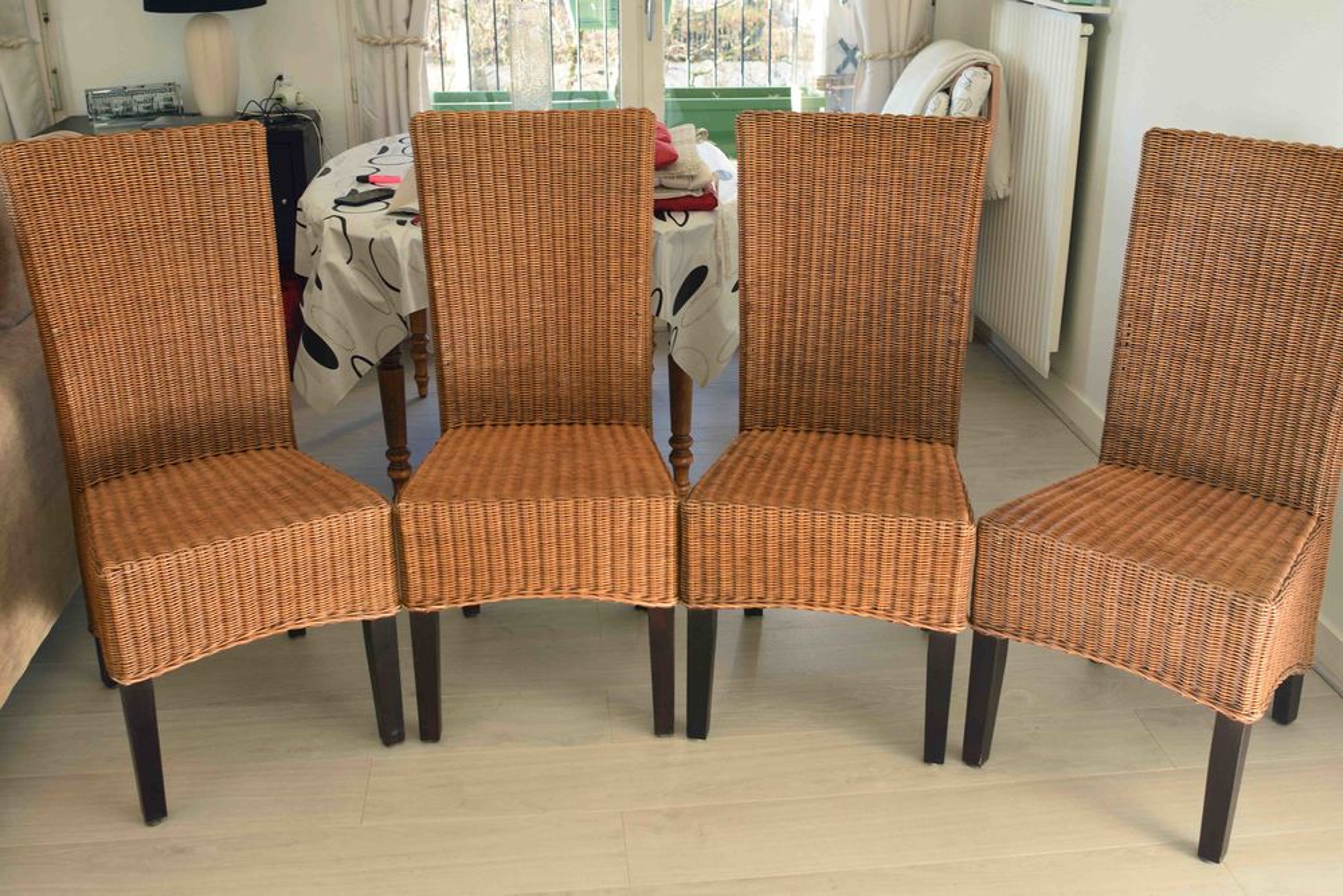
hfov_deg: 53.1
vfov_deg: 36.9
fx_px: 1343
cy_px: 448
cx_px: 672
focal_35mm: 36
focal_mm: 24
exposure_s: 1/60
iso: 200
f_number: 4.5
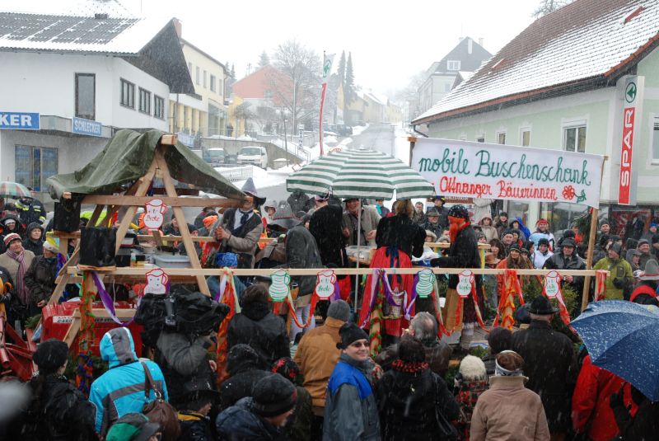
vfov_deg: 29.9
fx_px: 824
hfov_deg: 43.6
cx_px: 330
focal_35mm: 45
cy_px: 220
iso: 250
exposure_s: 1/60
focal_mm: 30
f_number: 8
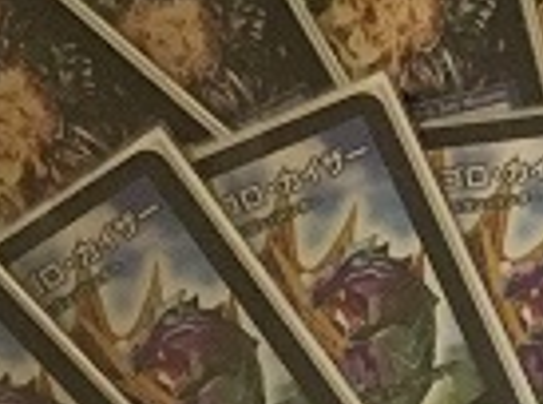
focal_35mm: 214
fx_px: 3348
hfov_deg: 8.3
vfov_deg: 6.7
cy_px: 824
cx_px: 1407
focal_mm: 4.15
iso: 200
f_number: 2.2
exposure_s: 1/30
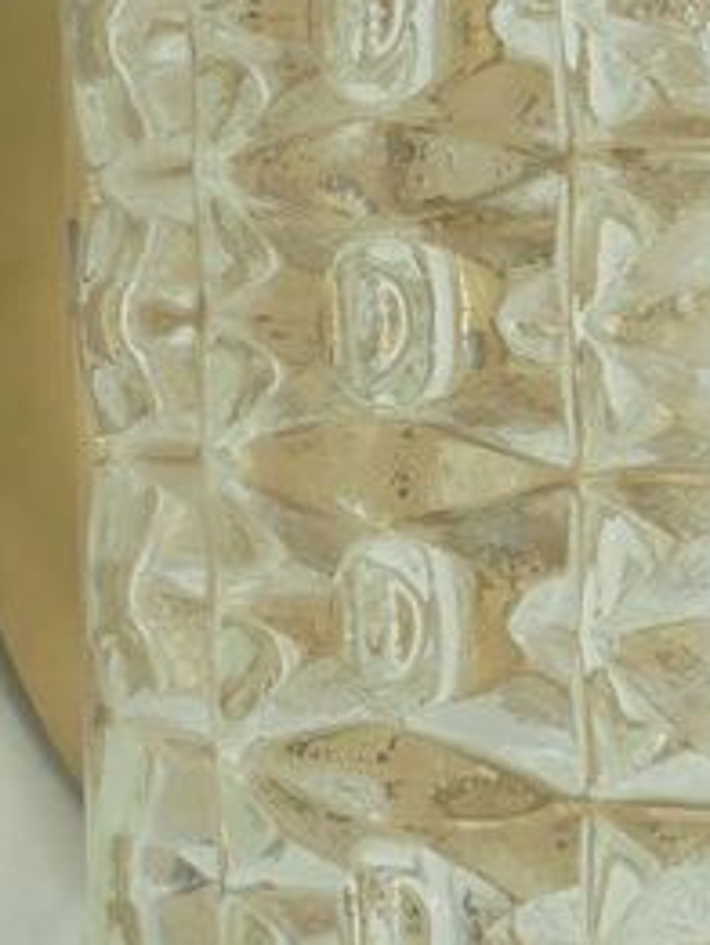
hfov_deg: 14.6
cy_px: 261
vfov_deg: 19.5
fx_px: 2733
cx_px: 690
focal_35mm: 100
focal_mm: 5.3
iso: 100
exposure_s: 1/100
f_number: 3.7
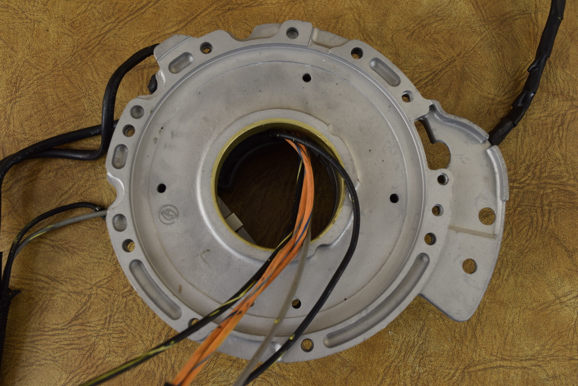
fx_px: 602
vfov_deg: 35.5
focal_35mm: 38
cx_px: 289
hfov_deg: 51.3
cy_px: 193
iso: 400
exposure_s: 1/125
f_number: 8
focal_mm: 25
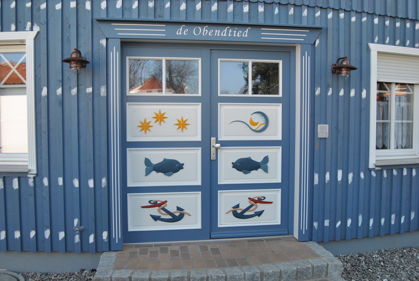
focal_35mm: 30
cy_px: 140
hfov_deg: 61.9
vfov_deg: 43.7
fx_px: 350
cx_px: 210
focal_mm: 20
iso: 100
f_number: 5.6
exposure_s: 1/125
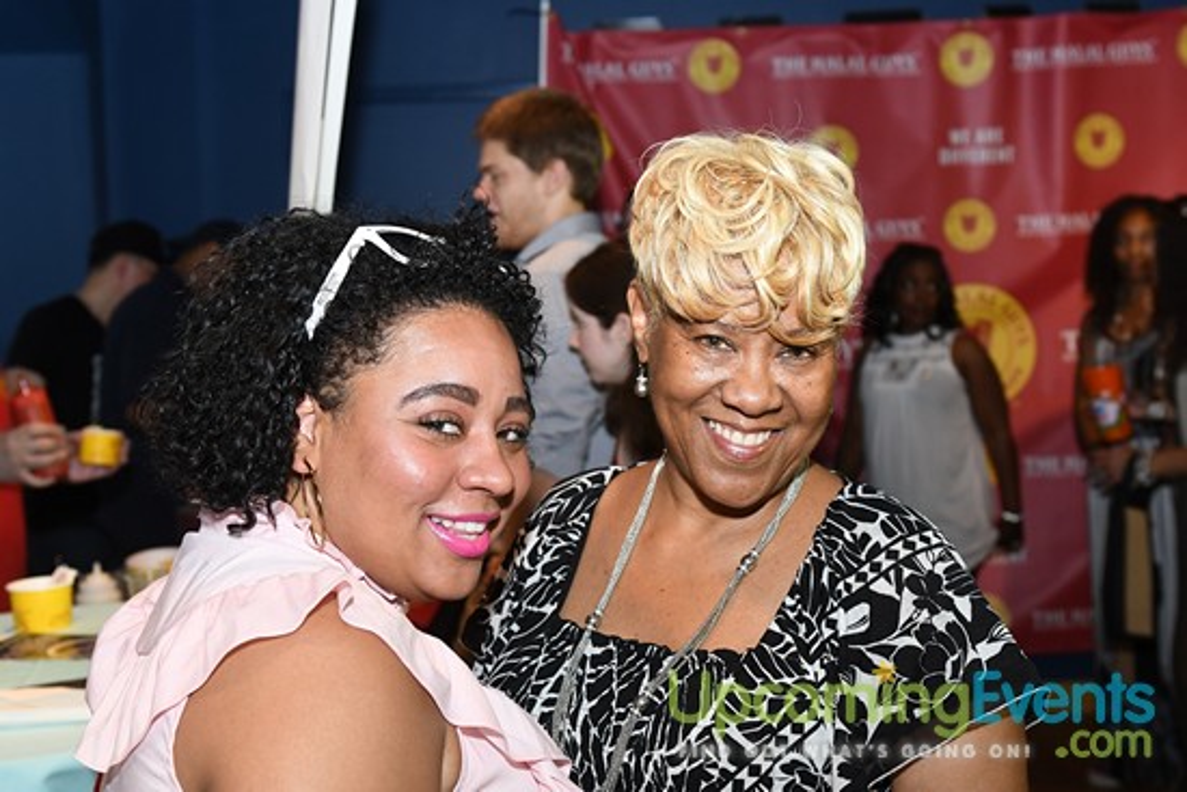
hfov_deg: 41.1
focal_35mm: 48
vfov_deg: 28.1
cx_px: 594
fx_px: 1583
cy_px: 396
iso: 1000
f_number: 4
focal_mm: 32
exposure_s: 1/100
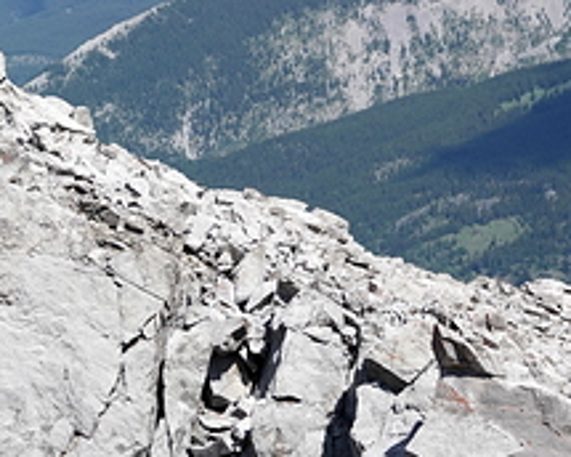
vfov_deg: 7.7
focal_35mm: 202
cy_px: 295
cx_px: -106
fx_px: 3414
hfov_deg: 9.4
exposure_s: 1/1000
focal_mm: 28.07
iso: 100
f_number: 4
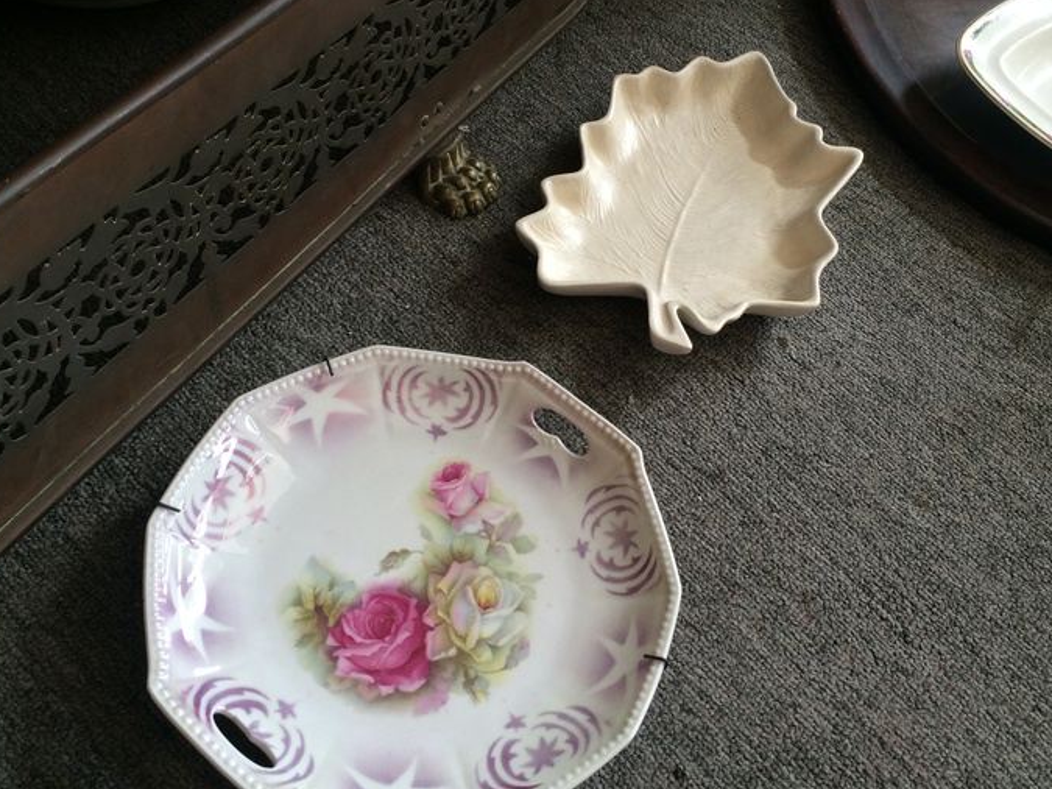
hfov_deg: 46.7
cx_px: 581
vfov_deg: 35.9
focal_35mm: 40
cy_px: 342
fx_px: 1215
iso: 50
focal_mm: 4.12
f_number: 2.2
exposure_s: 1/60
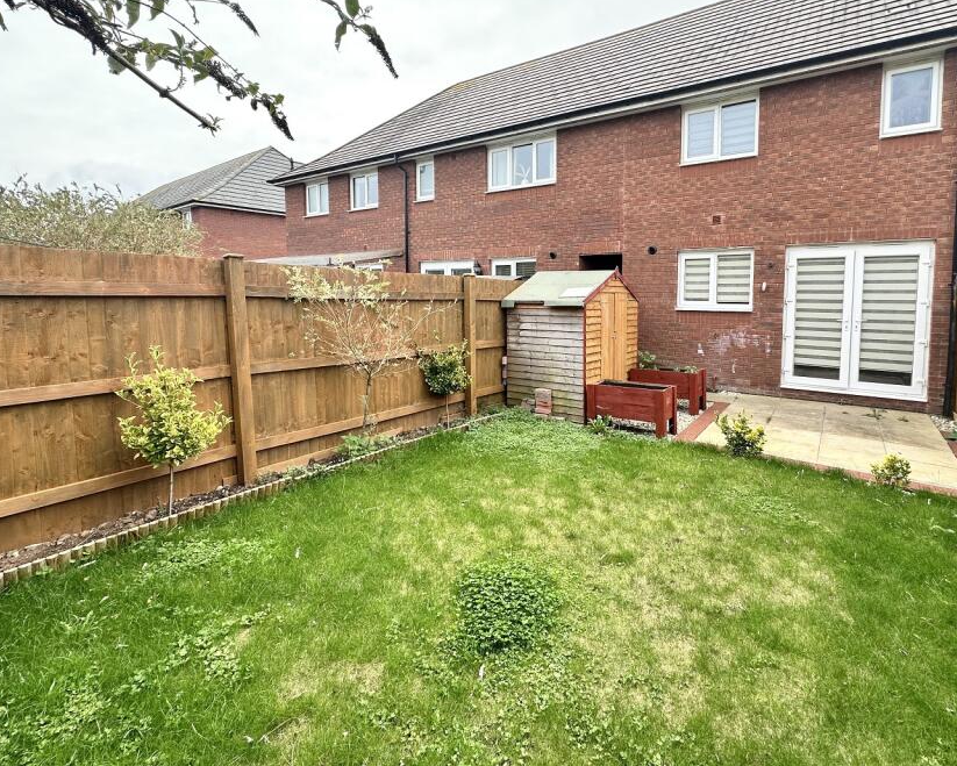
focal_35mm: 17
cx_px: 530
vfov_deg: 76.4
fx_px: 482
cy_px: 321
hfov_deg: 89.3
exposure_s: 1/375
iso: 40
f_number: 2.2
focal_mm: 2.22
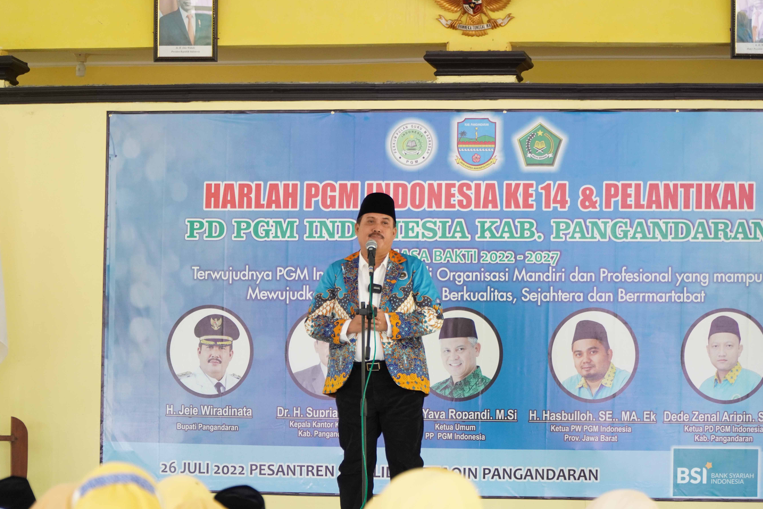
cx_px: 400
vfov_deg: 11.1
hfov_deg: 16.5
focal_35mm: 124
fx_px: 2628
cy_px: 263
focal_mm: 74
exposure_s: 1/100
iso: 1000
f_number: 4
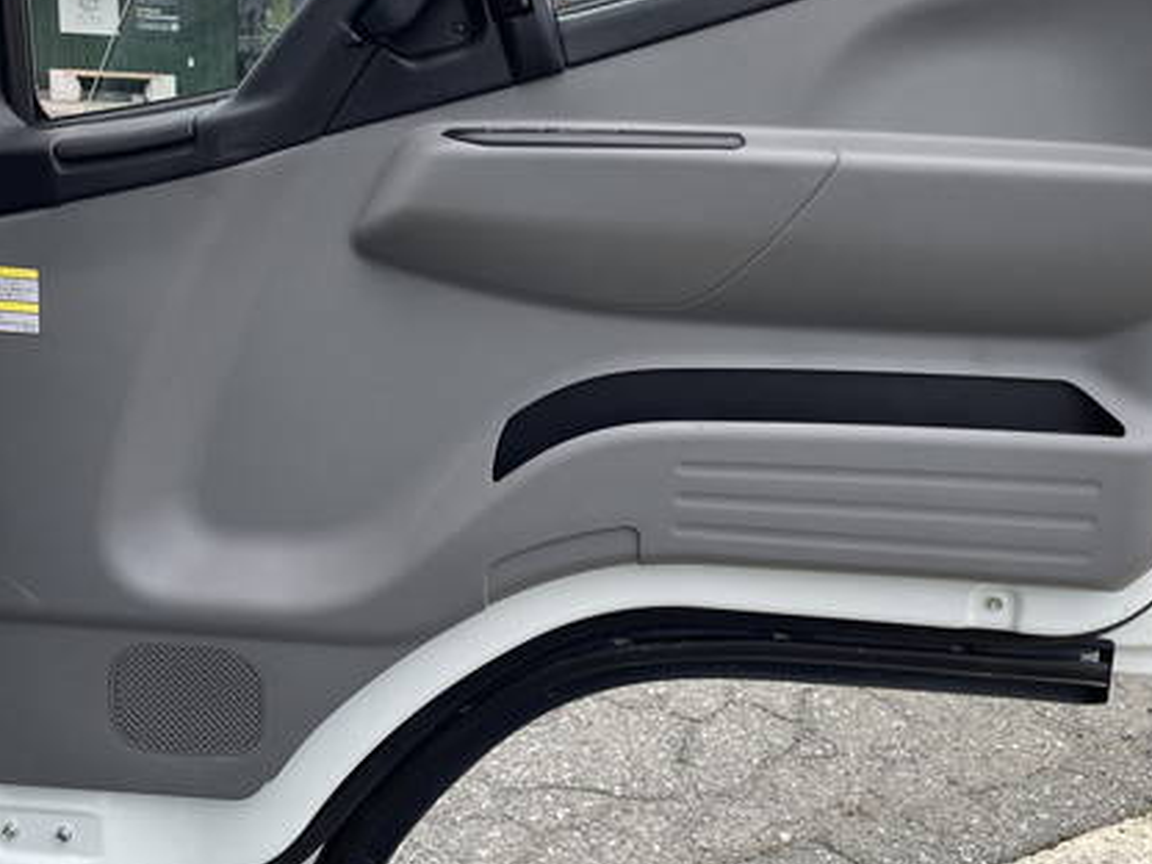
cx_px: 659
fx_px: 1331
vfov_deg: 35.9
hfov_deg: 46.7
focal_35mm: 40
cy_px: 399
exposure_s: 1/375
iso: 32
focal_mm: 4.2
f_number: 1.6
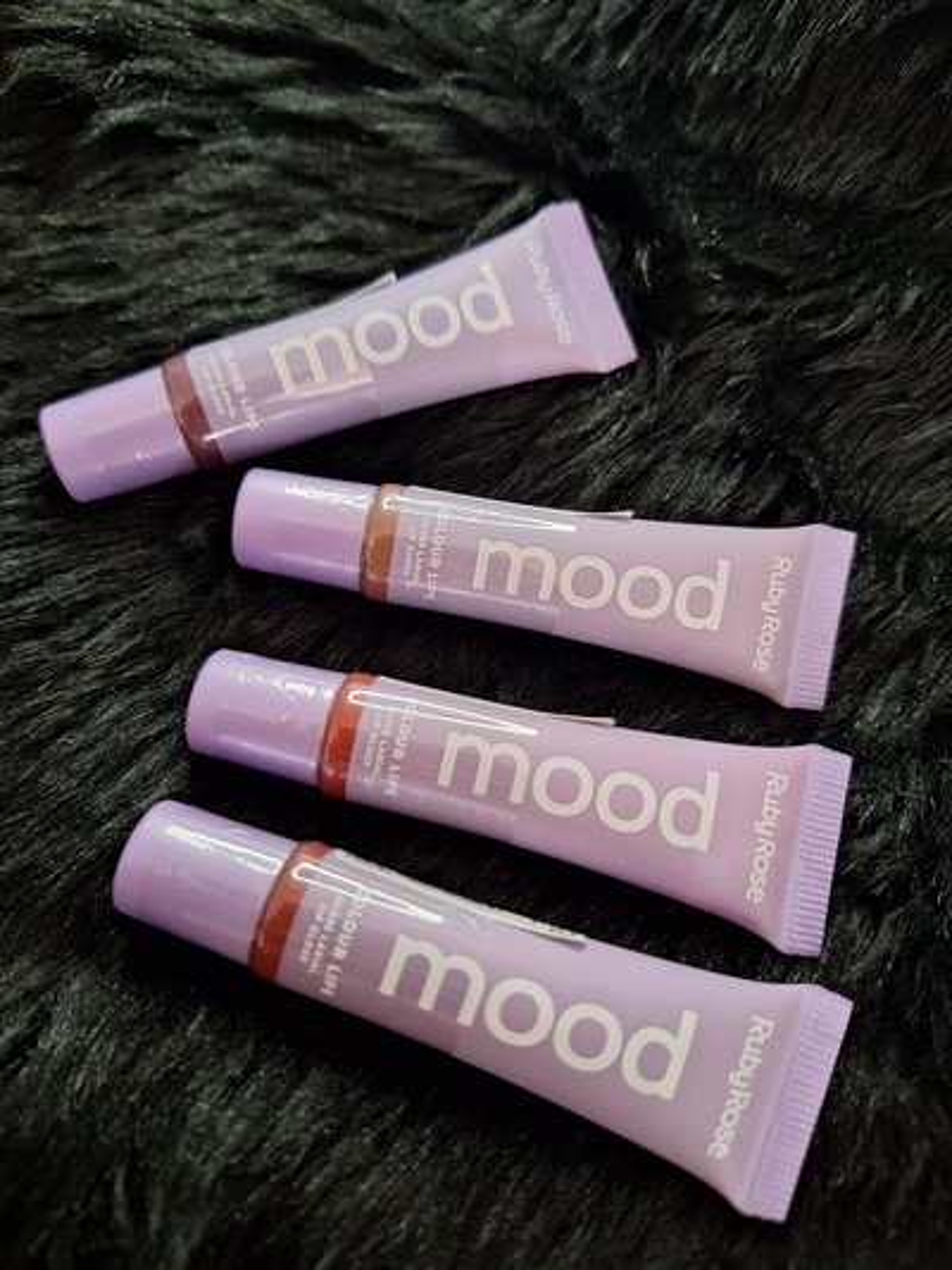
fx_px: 843
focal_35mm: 23
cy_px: 635
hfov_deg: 58.9
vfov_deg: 73.9
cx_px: 476
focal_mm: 5.54
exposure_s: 1/33
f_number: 1.8
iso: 250
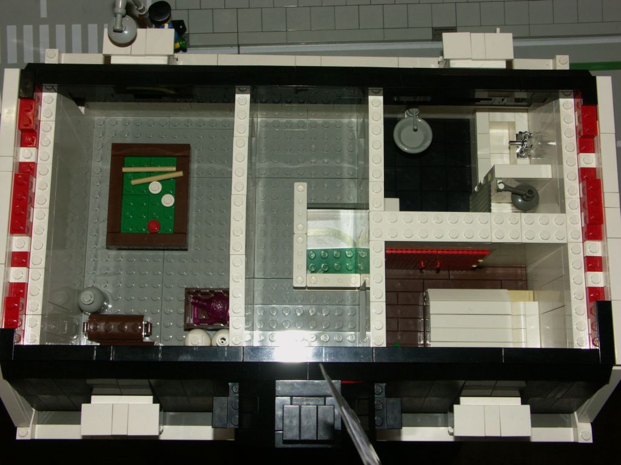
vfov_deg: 31.5
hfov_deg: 41.2
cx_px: 310
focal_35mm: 46
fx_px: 825
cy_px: 232
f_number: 5.6
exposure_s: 1/50
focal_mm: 11.71
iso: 200
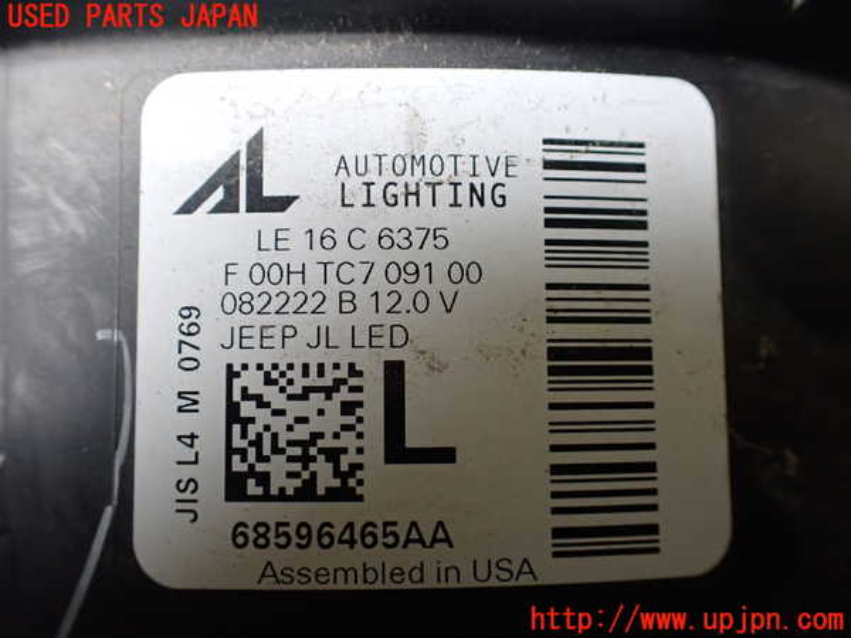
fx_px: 738
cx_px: 426
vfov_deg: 46.8
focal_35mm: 30
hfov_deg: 60.0
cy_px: 319
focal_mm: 5.4
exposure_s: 1/125
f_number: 2.3
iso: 500
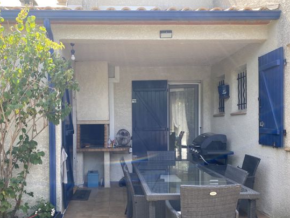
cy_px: 129
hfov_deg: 53.8
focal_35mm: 34
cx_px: 124
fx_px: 285
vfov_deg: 41.6
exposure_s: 1/451
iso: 32
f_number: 1.8
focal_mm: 4.25
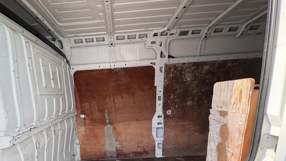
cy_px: 133
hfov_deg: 85.4
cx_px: 113
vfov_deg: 51.6
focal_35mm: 20
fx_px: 152
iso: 80
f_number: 2.2
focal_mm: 2.22
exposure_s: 1/136
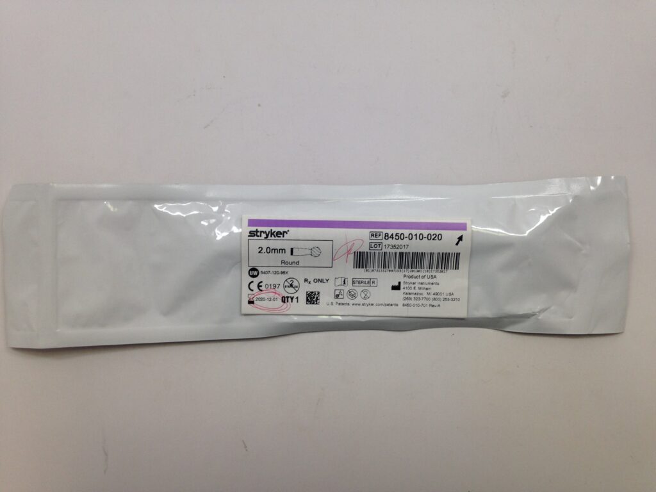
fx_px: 625
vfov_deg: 42.9
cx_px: 328
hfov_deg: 55.4
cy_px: 246
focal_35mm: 33
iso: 50
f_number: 2.4
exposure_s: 1/60
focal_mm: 4.12
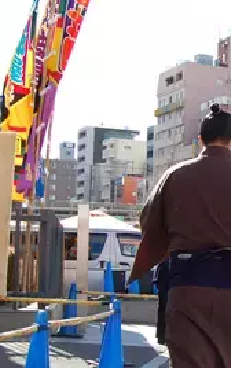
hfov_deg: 15.1
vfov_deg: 25.2
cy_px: 201
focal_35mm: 82
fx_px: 824
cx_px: 314
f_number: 7.1
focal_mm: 24
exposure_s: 1/200
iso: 200
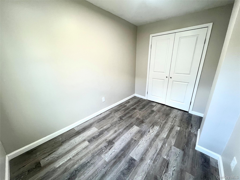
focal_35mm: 13
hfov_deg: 106.2
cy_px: 90
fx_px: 90
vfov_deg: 89.9
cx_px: 120
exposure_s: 1/99
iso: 125
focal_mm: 1.57
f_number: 1.8
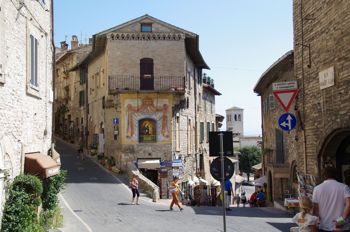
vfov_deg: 28.8
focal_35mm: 46
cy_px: 116
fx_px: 451
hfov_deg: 42.4
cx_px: 175
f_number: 11
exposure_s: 1/160
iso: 200
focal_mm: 31
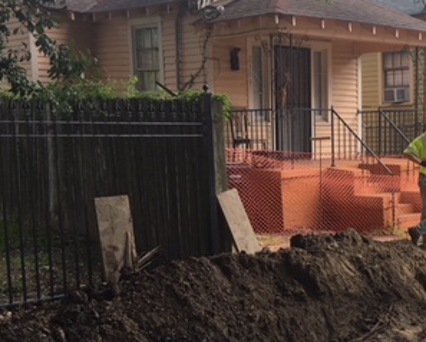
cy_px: 239
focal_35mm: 61
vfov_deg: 24.8
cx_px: 397
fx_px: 770
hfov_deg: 29.4
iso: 25
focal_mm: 4.15
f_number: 2.2
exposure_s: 1/439
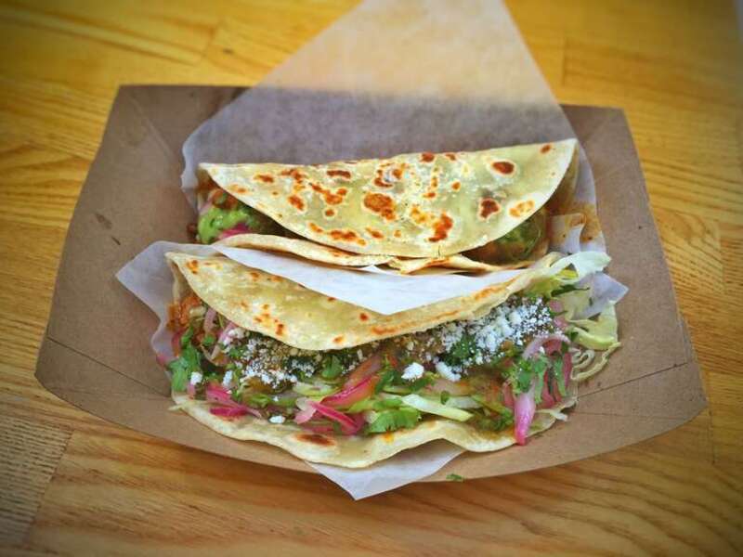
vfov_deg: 48.2
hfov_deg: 61.7
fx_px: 622
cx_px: 372
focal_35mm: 29
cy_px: 278
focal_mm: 4.15
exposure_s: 1/179
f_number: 2.2
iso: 32
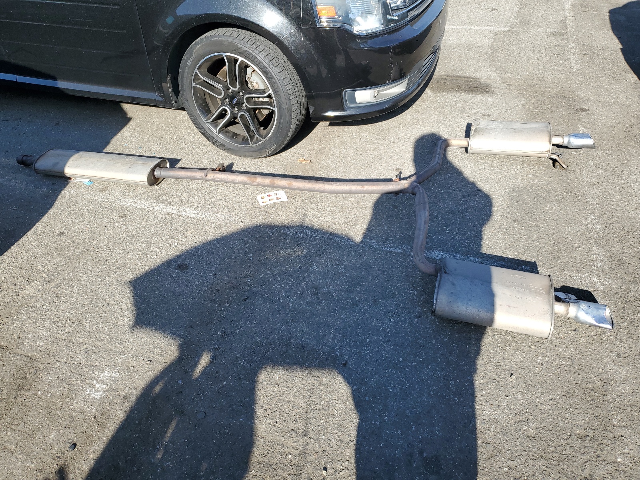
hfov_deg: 67.3
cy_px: 240
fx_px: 481
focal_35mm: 26
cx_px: 320
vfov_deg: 53.1
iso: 50
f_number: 1.5
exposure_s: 1/1111
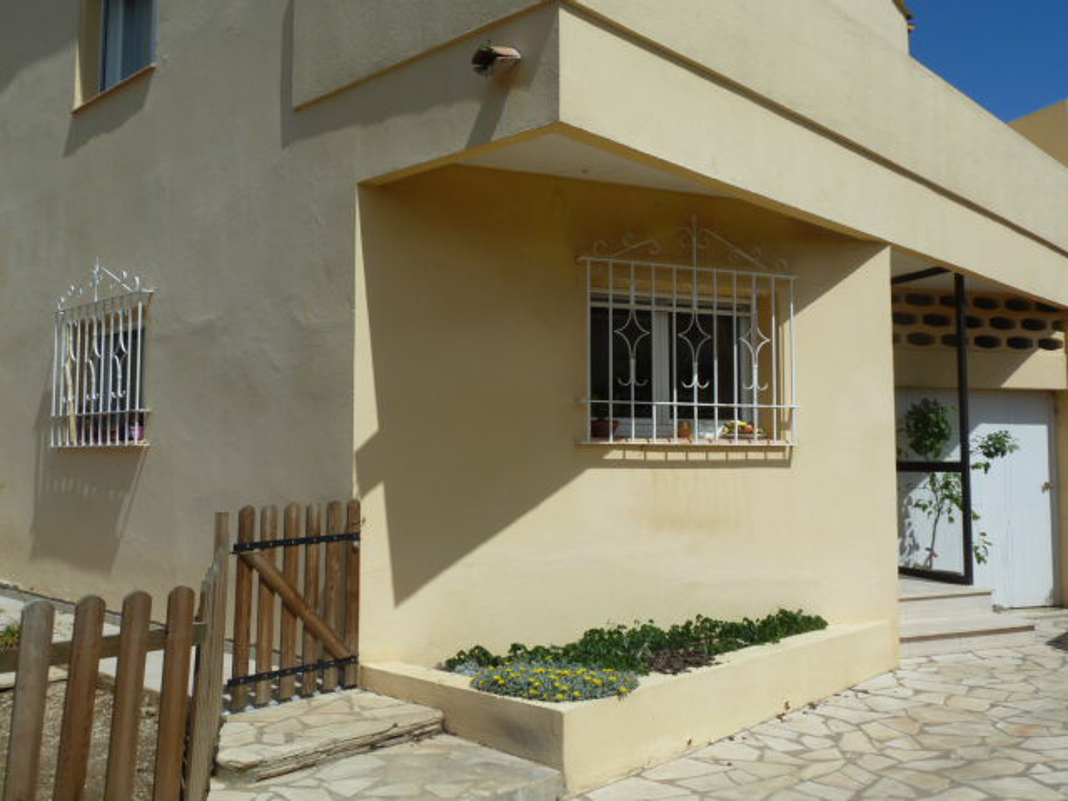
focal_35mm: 32
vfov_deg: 44.2
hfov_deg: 56.8
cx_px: 534
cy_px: 400
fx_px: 987
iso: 80
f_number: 5.6
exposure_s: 1/800
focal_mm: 5.3
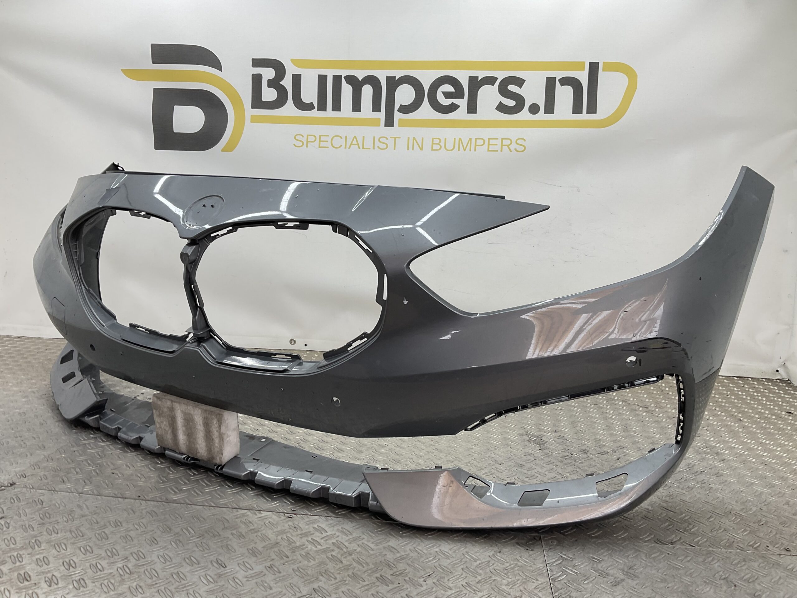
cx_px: 398
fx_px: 668
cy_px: 299
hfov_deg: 61.7
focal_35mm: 29
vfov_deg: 48.2
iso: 20
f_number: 1.8
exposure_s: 1/100
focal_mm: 3
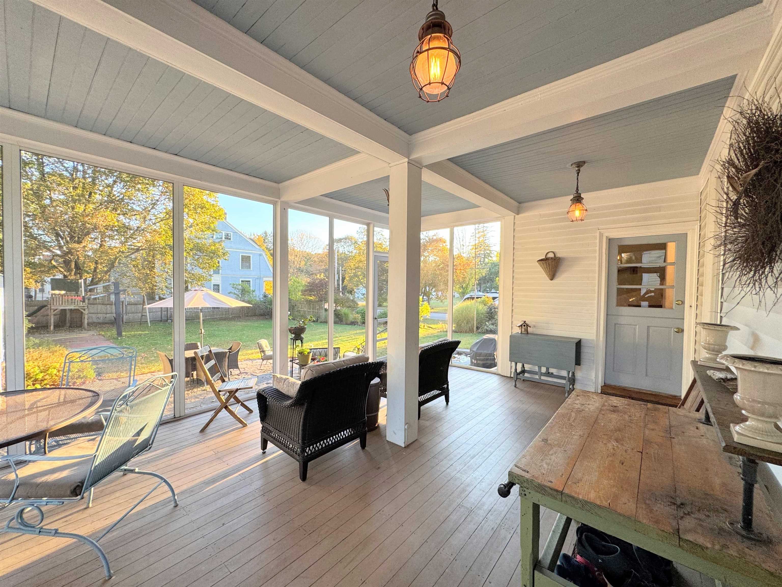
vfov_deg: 85.7
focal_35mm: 14
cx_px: 391
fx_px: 316
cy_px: 294
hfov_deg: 102.1
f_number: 2.2
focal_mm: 2.22
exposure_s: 1/99
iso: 80
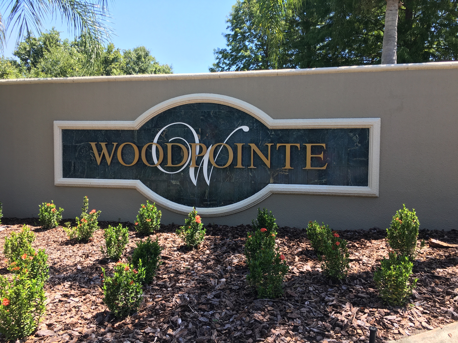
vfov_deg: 48.2
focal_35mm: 29
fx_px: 384
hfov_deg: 61.7
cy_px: 172
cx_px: 229
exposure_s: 1/345
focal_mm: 4.15
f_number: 2.2
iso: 25
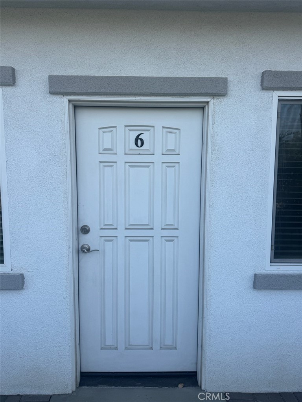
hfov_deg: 56.8
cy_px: 201
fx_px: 279
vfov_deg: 71.6
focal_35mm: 24
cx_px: 151
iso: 80
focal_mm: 6.76
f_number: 1.78
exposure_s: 1/1524
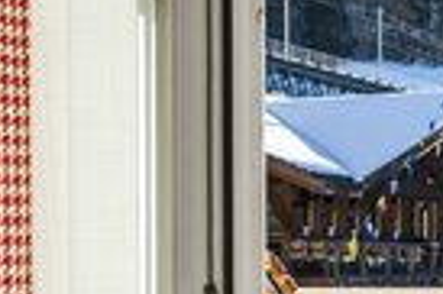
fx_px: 1377
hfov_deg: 17.8
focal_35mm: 112
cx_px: 459
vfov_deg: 12.1
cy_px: 296
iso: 200
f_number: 5.6
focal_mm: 32
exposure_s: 1/500
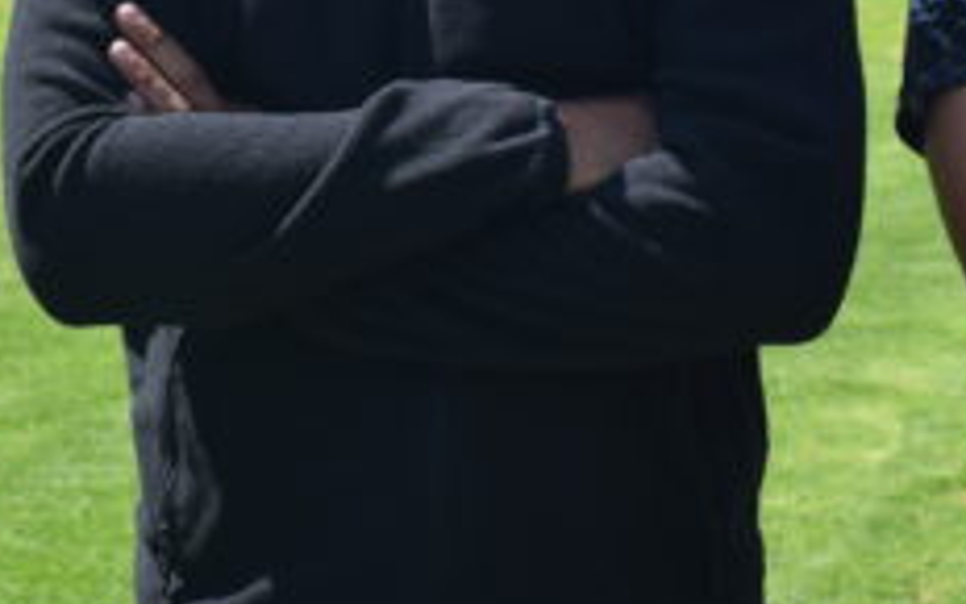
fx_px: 3599
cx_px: 362
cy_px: -337
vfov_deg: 9.3
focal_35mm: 137
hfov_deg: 15.3
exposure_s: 1/1600
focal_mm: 27
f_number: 6.3
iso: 400
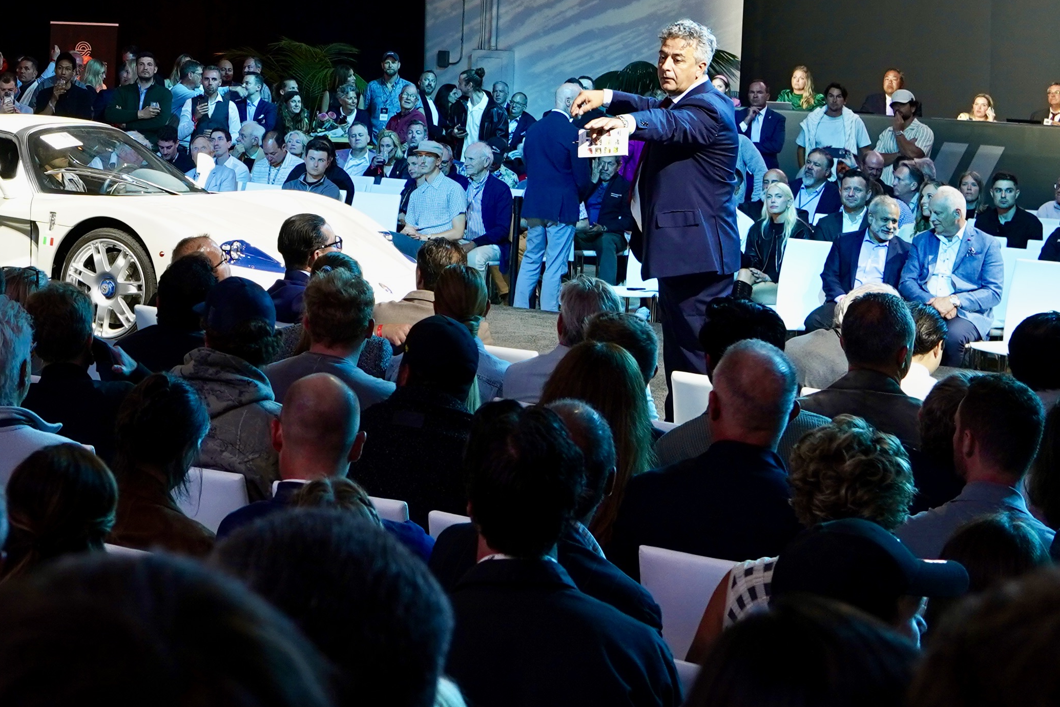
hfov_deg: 22.5
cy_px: 55
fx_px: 2561
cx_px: 15
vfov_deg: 15.5
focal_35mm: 87
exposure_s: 1/30
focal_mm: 30
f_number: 4.5
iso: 500
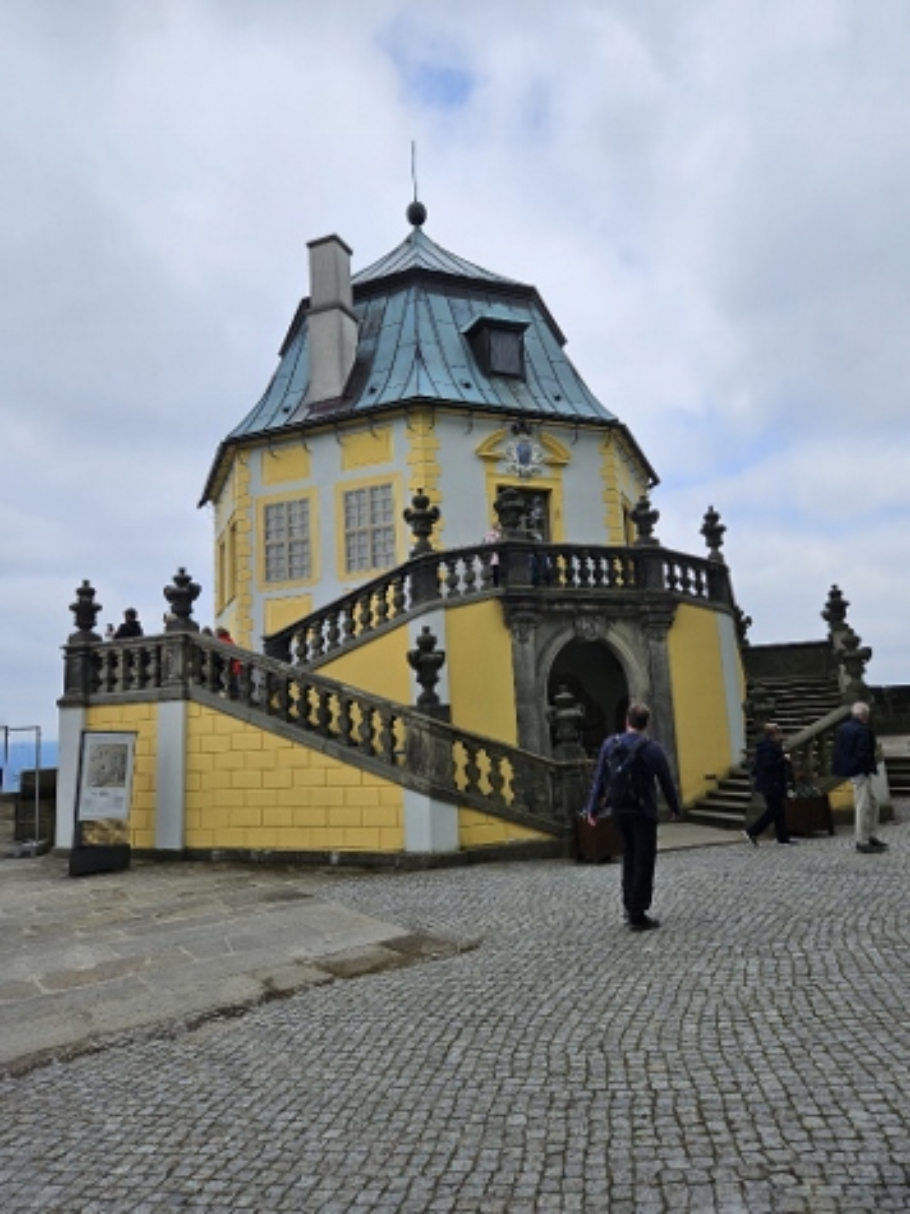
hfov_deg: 58.9
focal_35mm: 23
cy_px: 607
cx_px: 455
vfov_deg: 73.9
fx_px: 807
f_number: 1.8
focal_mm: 5.4
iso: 25
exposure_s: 1/1989
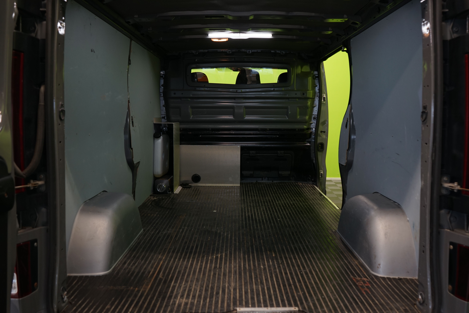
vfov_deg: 43.6
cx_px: 234
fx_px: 391
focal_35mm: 30
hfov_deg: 61.9
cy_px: 156
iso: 500
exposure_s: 1/20
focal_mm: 30
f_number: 5.6
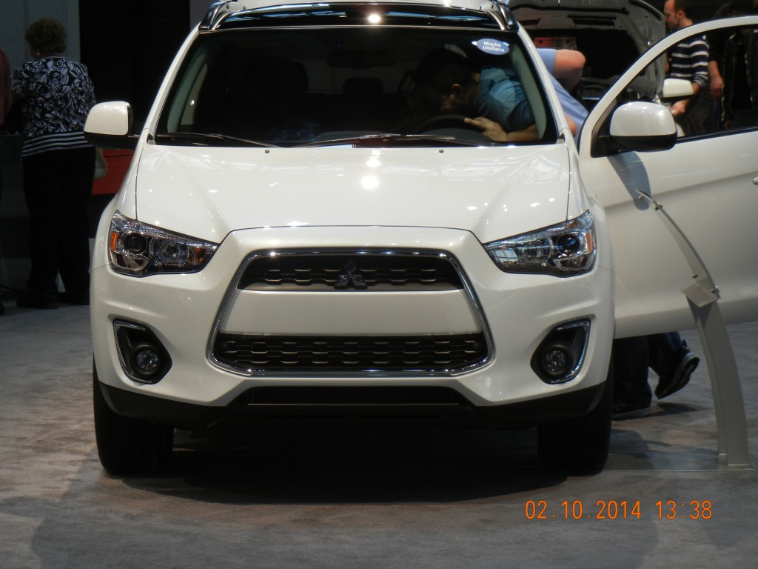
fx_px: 2540
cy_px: 284
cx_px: 379
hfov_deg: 17.0
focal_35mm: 116
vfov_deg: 12.8
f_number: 4.6
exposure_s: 1/53
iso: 160
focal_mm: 20.9
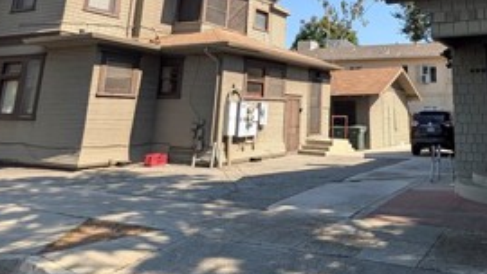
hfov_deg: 60.1
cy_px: -1
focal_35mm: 31
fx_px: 400
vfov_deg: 34.4
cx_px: 348
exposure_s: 1/1502
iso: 48
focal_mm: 2.02
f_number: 1.7
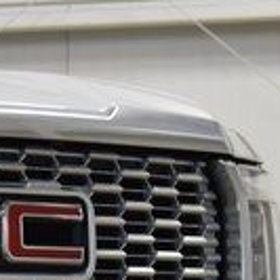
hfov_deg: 7.2
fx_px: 2132
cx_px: -280
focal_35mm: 233
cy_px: 441
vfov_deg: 7.4
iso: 1600
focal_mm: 38
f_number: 7.1
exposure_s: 1/60
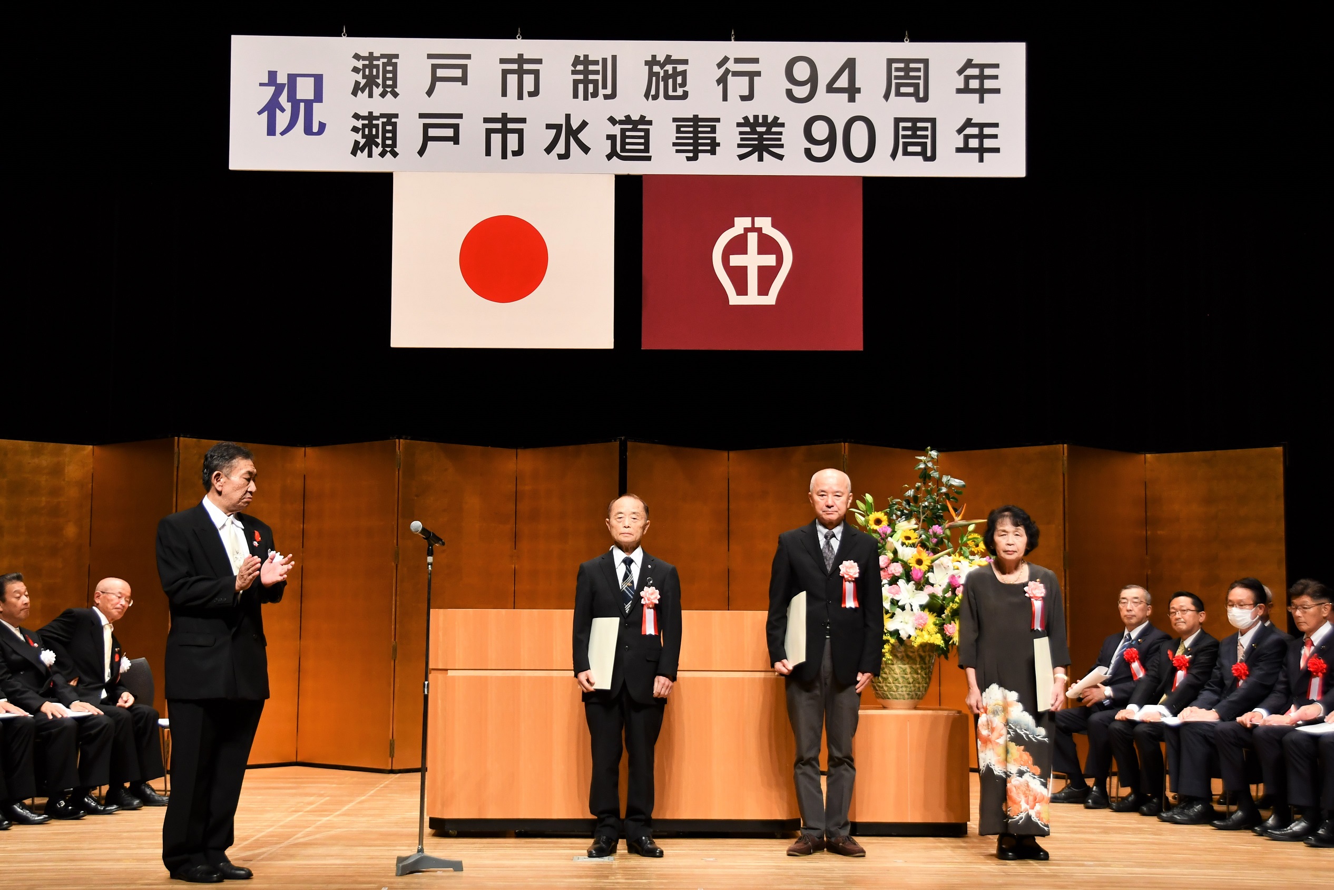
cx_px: 667
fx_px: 1779
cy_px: 445
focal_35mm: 48
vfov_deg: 28.1
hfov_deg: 41.1
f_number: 4.2
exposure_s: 1/200
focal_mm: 32
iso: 800
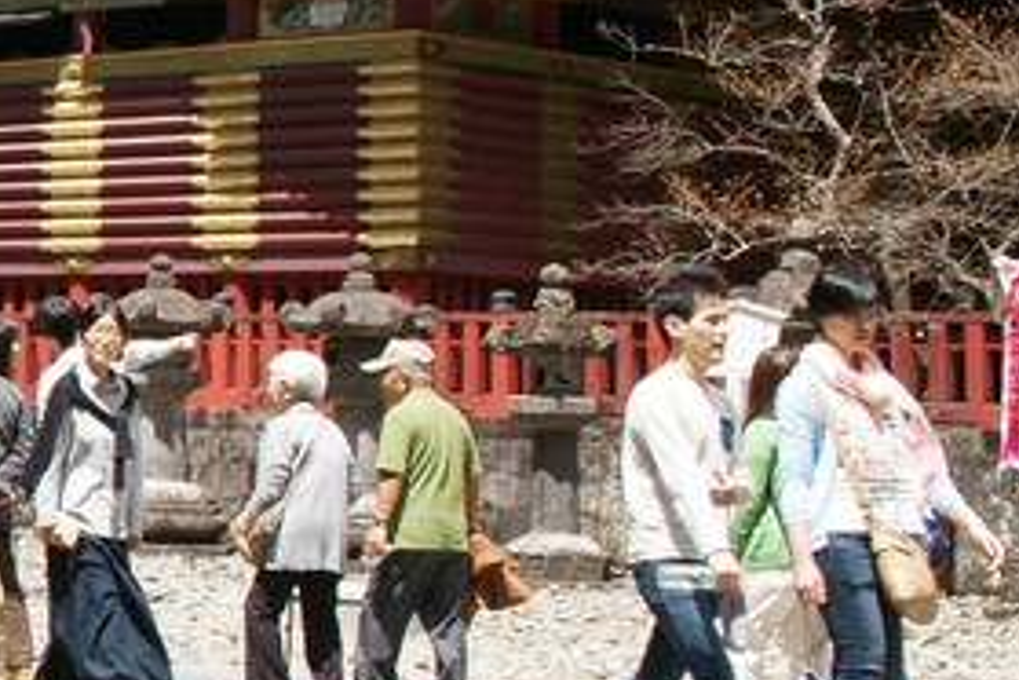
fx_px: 3510
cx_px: -886
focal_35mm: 124
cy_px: 146
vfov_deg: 11.0
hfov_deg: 14.3
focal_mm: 30
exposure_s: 1/200
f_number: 11
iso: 400
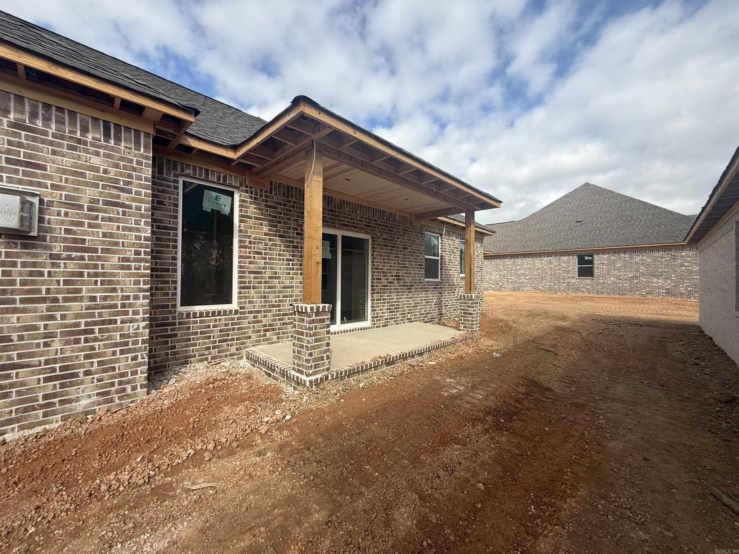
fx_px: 299
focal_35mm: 14
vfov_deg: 85.7
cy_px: 277
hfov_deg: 102.1
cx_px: 370
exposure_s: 1/1399
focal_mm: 2.22
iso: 50
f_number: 2.2
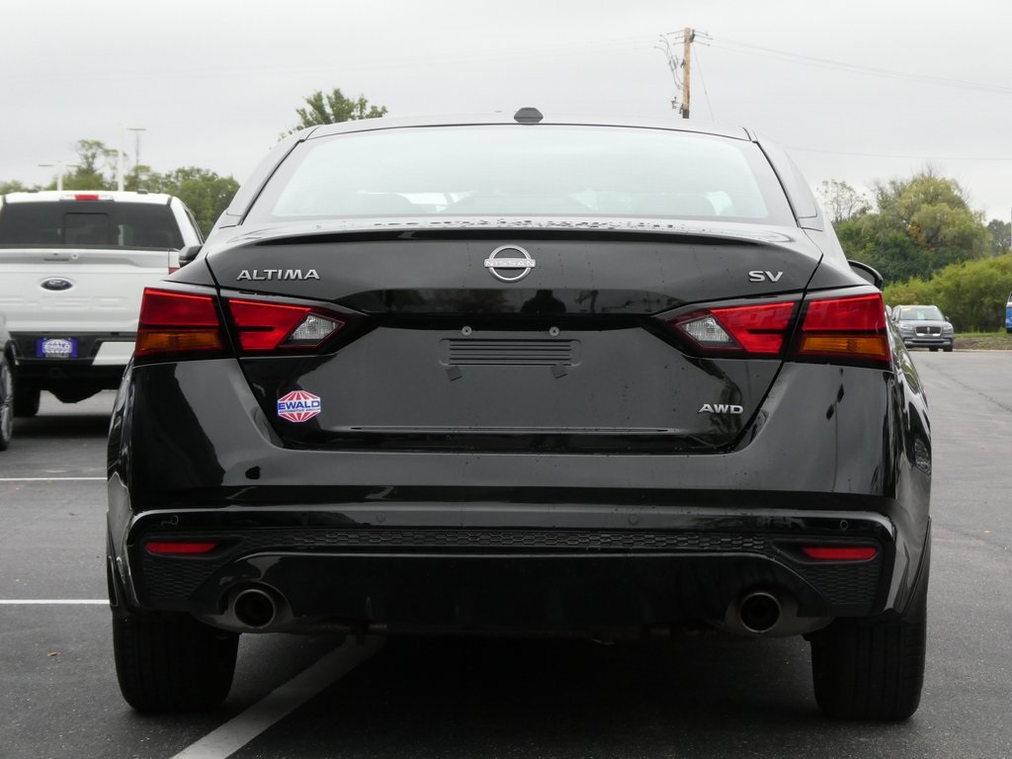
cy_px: 380
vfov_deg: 15.1
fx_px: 2865
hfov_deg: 20.0
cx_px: 506
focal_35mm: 98
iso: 200
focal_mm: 17.5
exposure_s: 1/250
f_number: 5
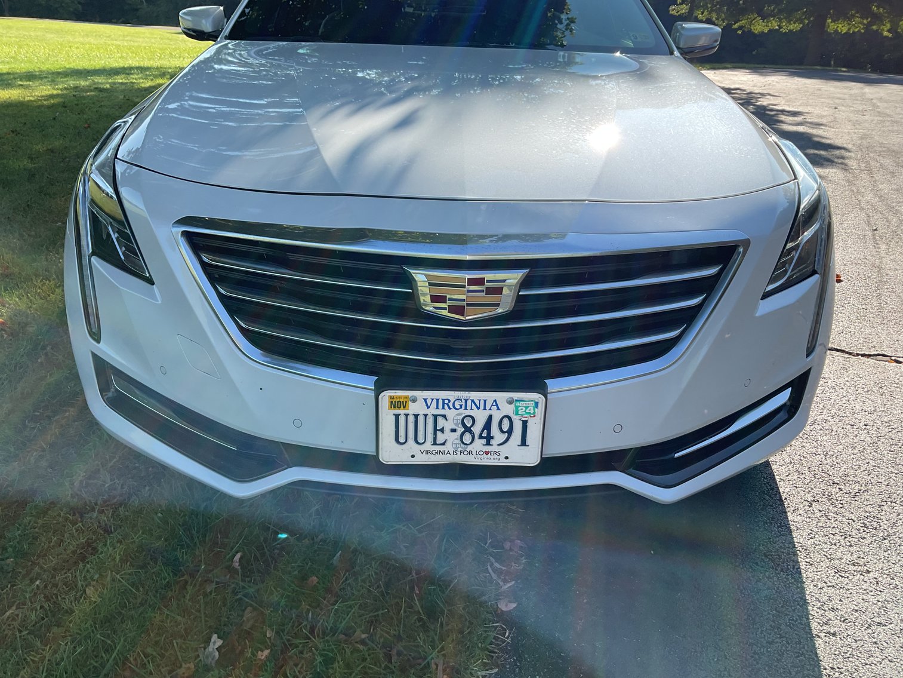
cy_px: 339
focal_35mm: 29
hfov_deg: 61.7
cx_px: 452
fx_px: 757
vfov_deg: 48.2
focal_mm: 3
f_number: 1.8
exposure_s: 1/749
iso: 16
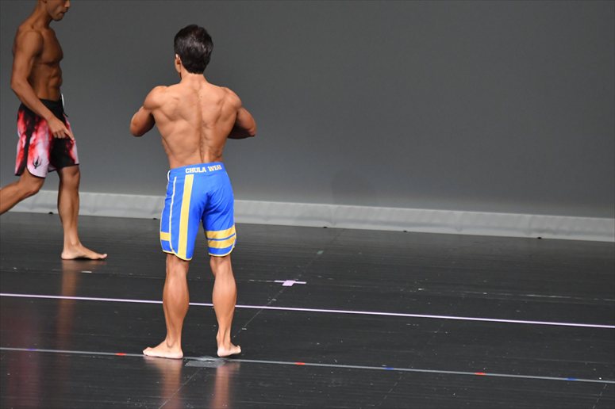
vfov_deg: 4.0
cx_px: 308
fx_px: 5891
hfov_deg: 6.0
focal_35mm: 345
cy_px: 204
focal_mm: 230
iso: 5000
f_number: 5.6
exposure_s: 1/400
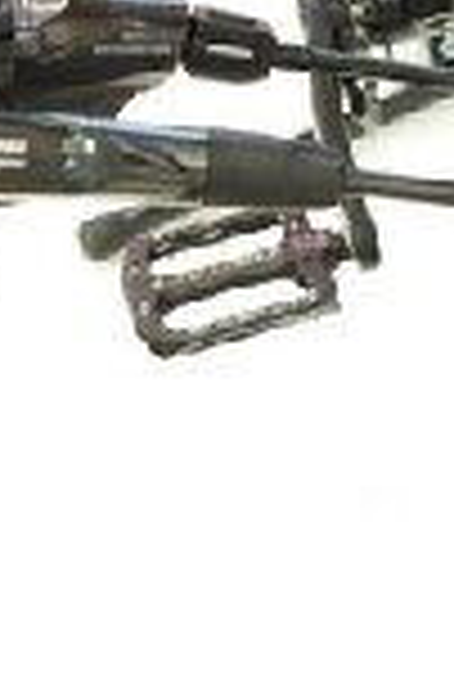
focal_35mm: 111
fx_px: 2104
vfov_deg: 18.2
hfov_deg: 11.4
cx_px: 845
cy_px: 94
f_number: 1.79
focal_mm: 4.71
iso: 547
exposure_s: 1/200
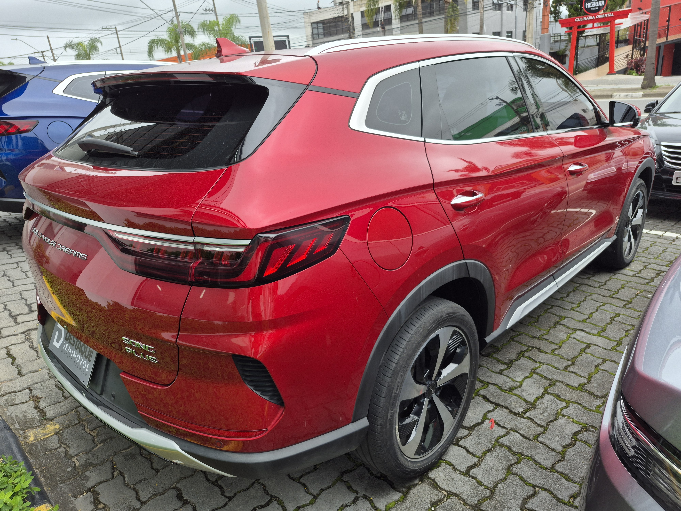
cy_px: 256
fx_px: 452
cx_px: 340
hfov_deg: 73.9
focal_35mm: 23
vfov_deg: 58.9
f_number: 1.8
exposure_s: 1/329
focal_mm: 5.4
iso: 25
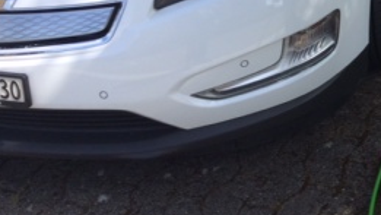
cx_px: 434
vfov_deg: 14.4
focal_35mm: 80
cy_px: -70
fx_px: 808
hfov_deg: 24.5
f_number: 2.2
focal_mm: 4.12
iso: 32
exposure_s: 1/1001
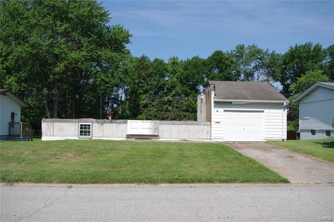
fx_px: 315
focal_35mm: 34
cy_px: 111
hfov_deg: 55.9
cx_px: 167
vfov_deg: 38.8
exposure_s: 1/1500
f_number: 5.6
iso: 200
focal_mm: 23.13
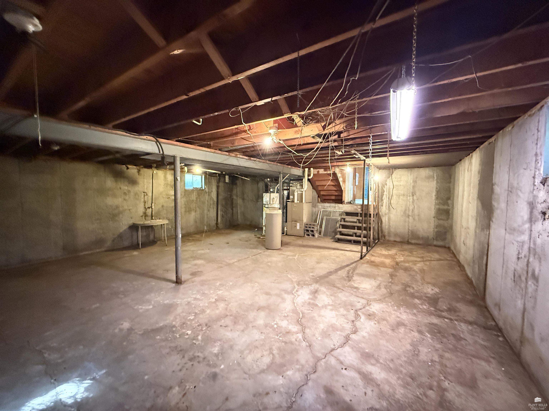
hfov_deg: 102.1
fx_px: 222
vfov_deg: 85.7
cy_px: 206
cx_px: 274
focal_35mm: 14
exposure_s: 1/24
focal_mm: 2.22
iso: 2500
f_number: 2.2
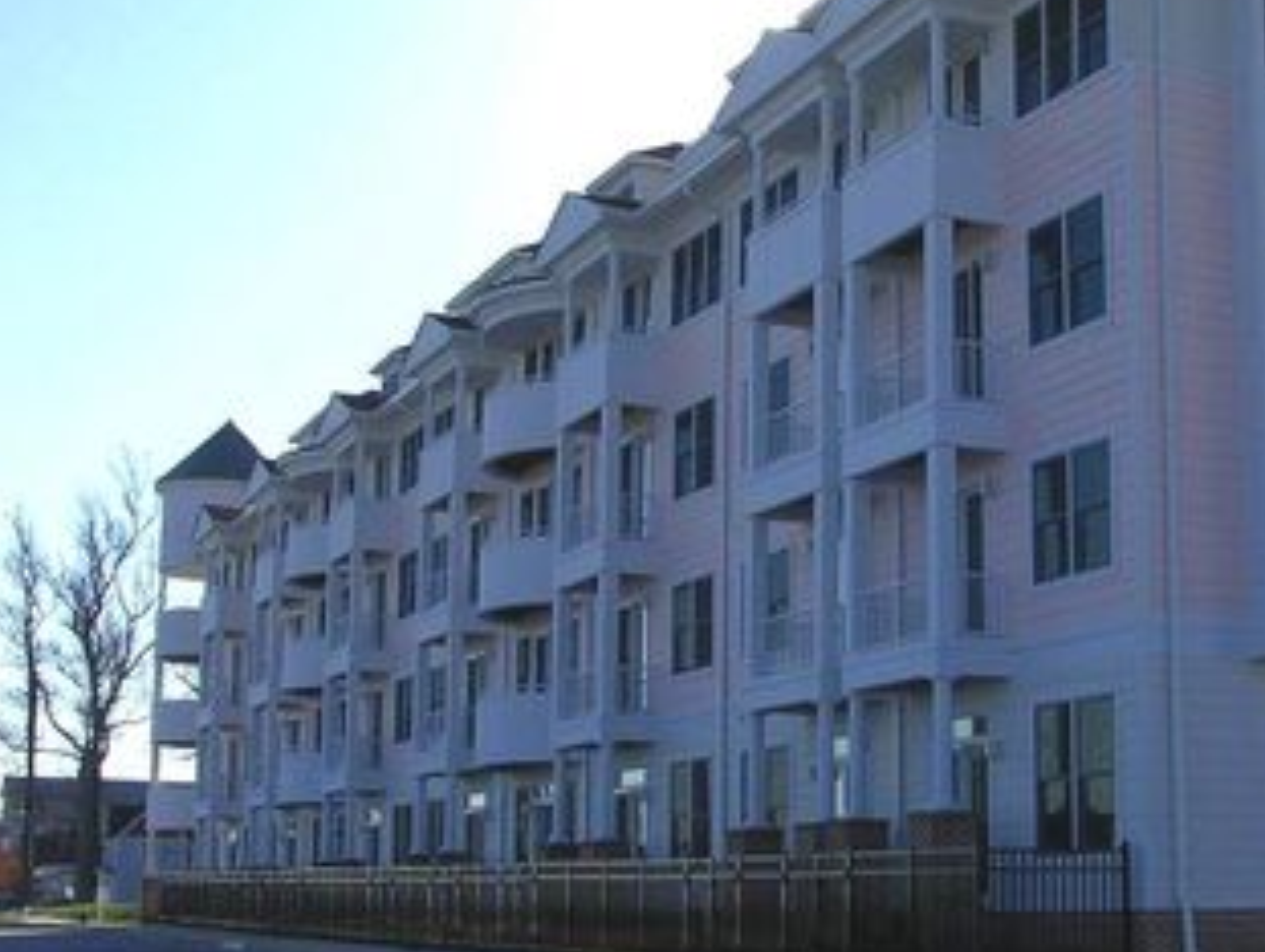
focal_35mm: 61
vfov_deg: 24.1
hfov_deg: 31.1
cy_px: 502
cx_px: 948
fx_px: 2232
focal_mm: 5.8
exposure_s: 1/367
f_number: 5.6
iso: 100
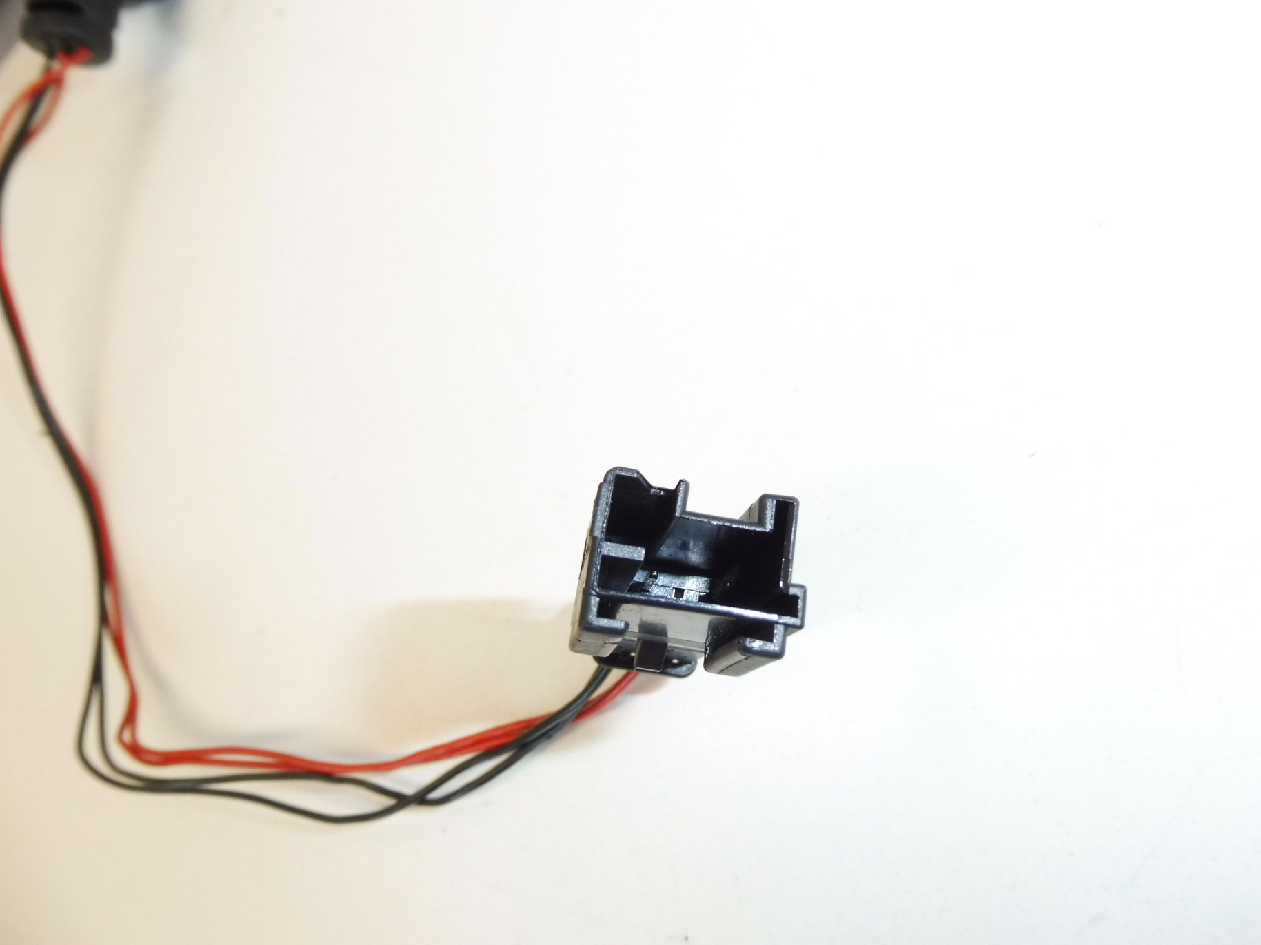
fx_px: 1020
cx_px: 697
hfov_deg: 63.3
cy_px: 463
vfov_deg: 49.7
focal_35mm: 28
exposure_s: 1/100
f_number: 4
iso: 200
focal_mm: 4.4
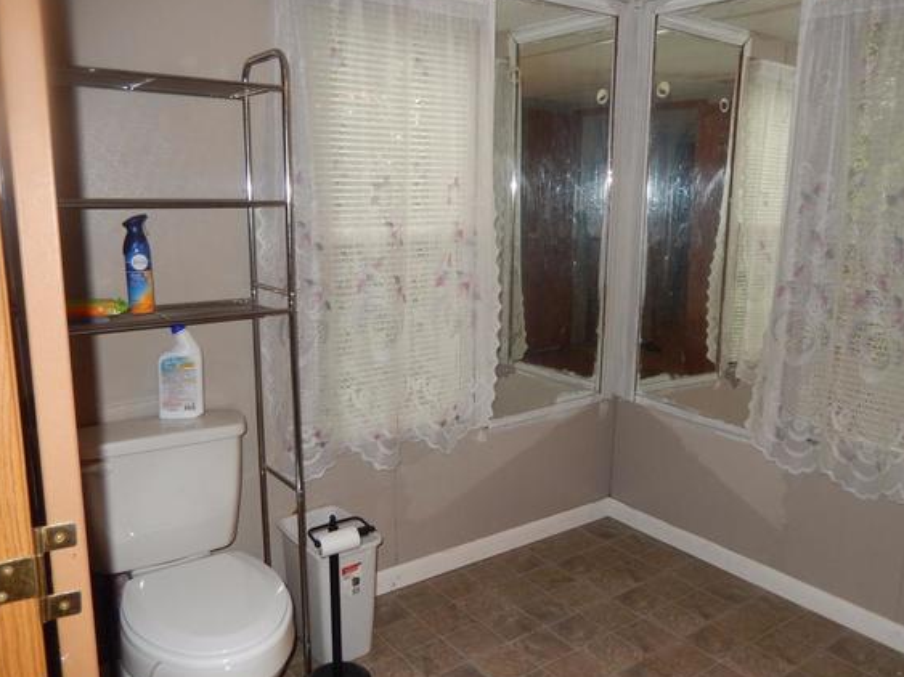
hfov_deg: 63.4
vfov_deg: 49.7
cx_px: 486
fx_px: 731
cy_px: 333
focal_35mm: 28
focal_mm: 4.5
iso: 200
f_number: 3.4
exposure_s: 1/30
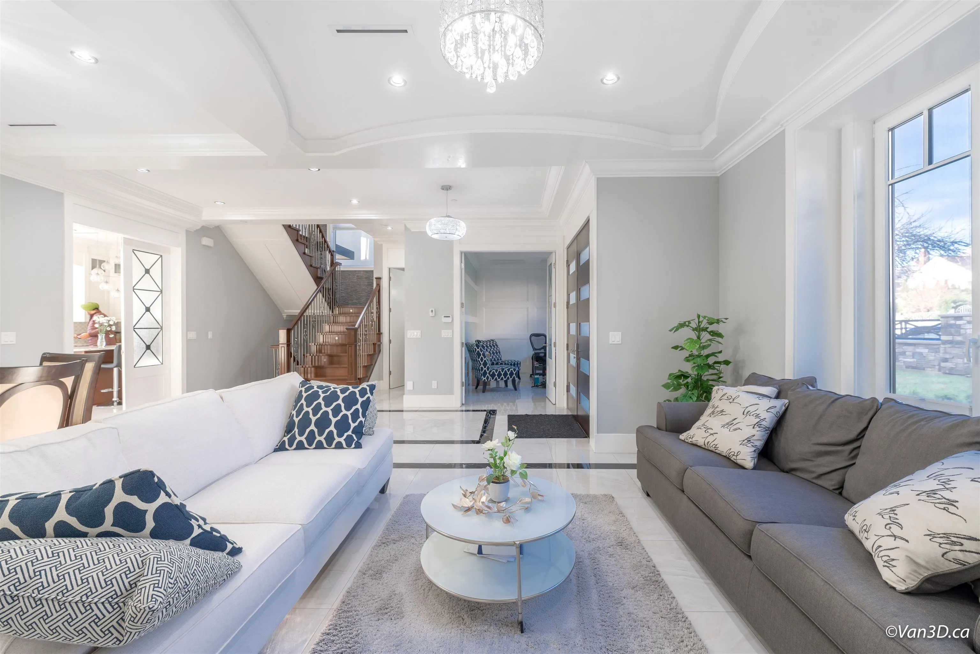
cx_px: 490
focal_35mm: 15
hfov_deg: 101.9
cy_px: 327
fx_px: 397
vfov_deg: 78.9
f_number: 6.3
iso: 100
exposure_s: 1/60
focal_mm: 14.6
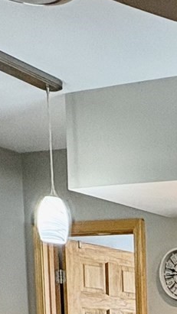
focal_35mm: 76
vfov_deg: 23.7
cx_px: 423
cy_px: 434
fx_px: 635
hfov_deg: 12.5
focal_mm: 2.22
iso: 200
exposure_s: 1/60
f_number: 2.2
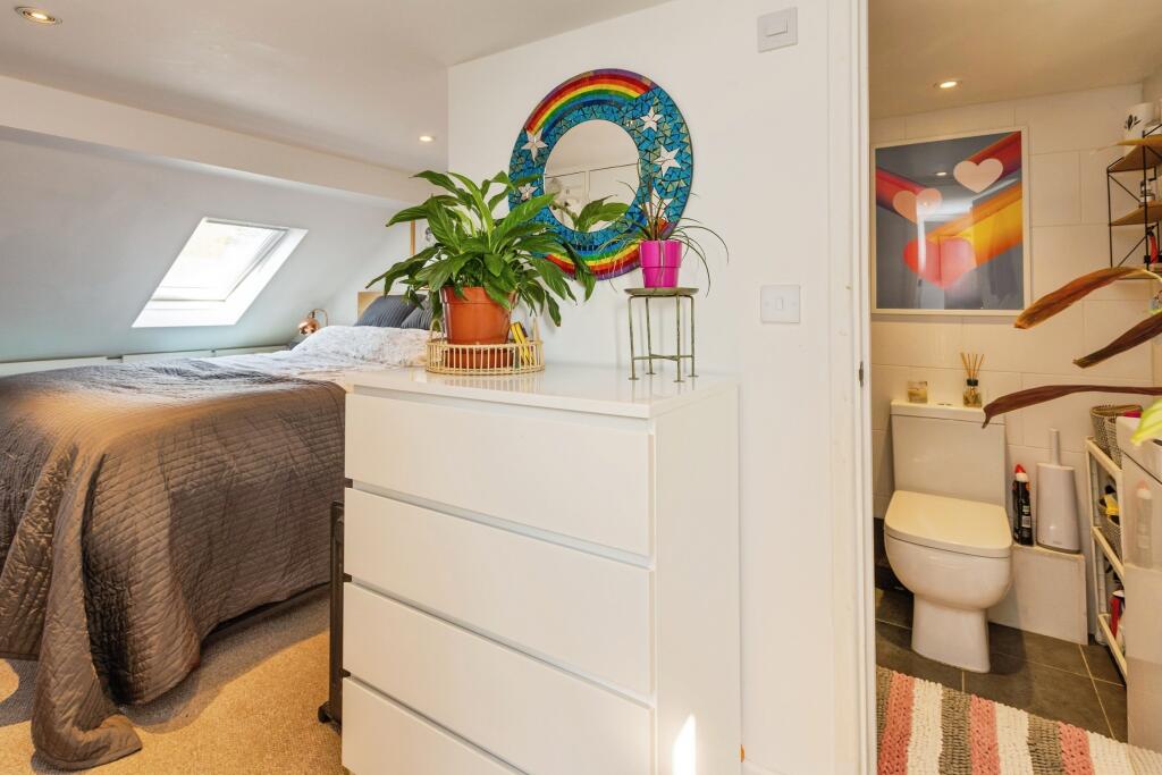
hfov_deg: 96.7
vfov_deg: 73.8
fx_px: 516
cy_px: 388
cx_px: 581
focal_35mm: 16
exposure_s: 1/25
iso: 320
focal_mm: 16
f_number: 8
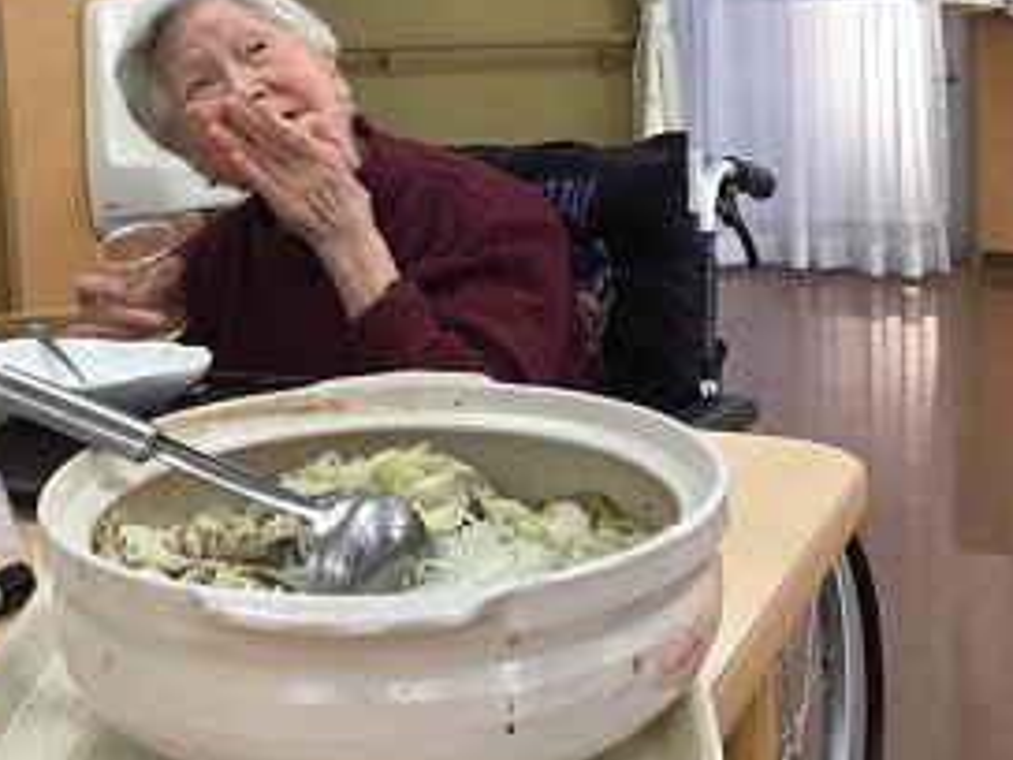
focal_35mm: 57
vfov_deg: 25.1
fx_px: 1668
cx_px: 343
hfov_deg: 33.5
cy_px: 121
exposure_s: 1/40
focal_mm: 3.3
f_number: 2.4
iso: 25
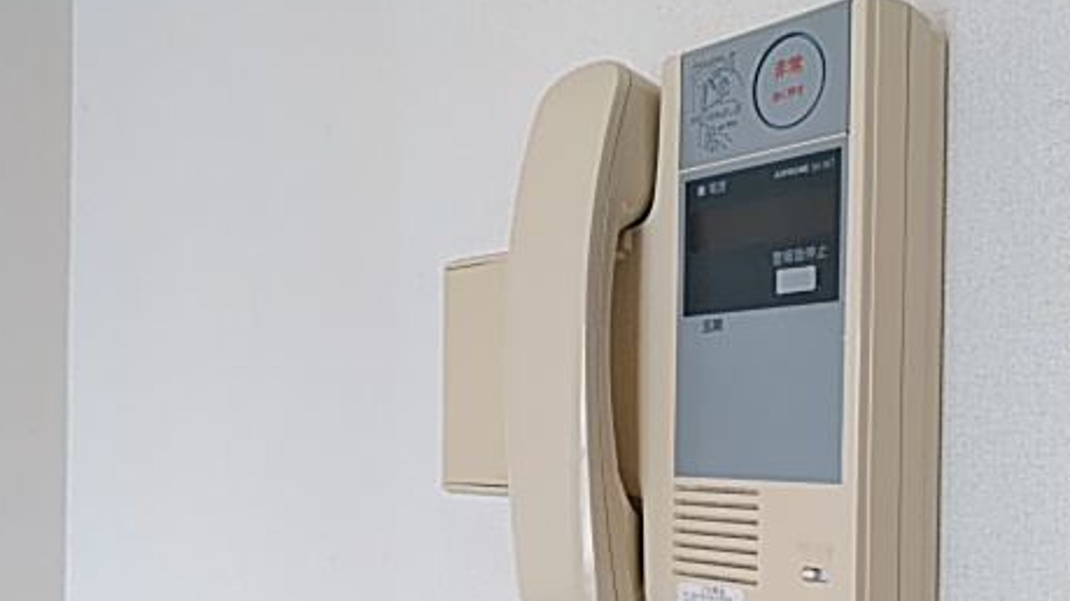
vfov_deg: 28.5
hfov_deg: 49.0
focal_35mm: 41
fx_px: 1163
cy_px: 459
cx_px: 657
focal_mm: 3.46
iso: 114
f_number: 2.2
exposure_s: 1/30
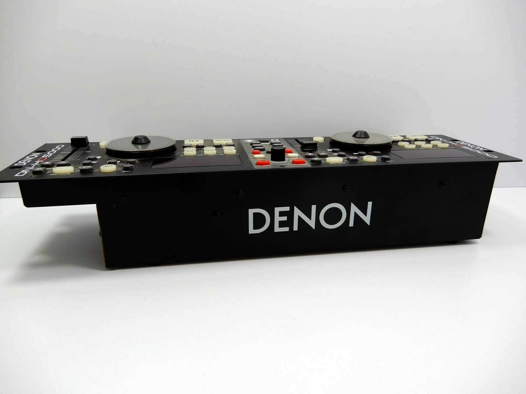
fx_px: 365
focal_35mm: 24
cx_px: 263
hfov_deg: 71.6
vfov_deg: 56.8
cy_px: 197
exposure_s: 1/60
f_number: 3.4
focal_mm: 4.3
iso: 80
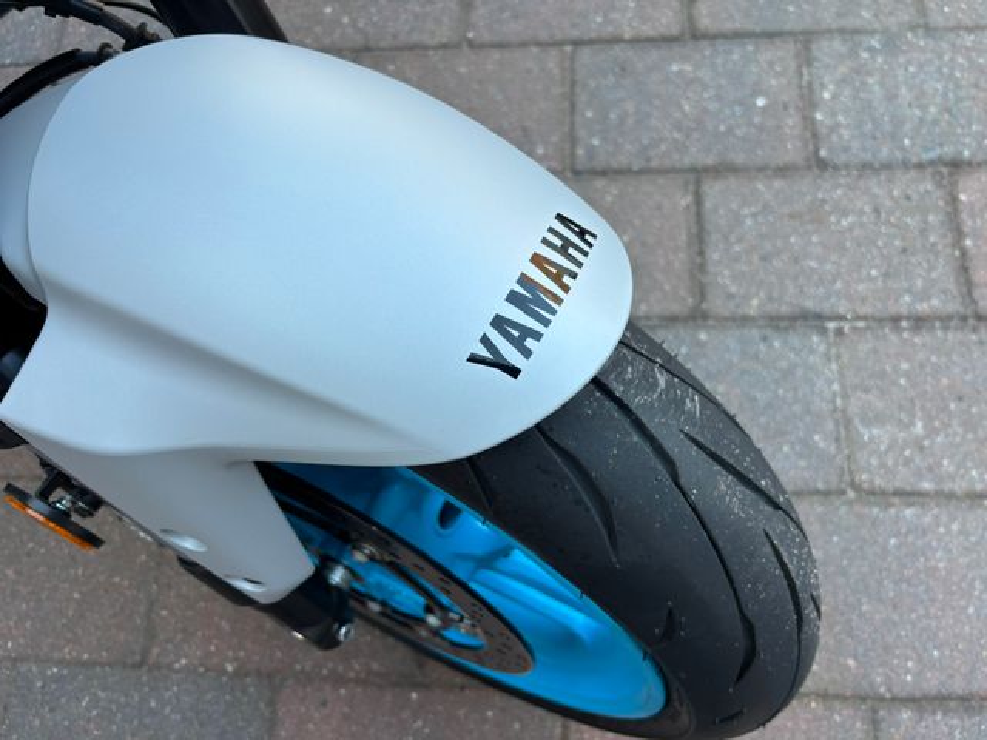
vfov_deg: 53.1
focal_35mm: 26
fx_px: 741
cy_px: 370
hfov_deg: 67.3
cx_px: 494
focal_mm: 5.96
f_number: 1.6
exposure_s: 1/121
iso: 40
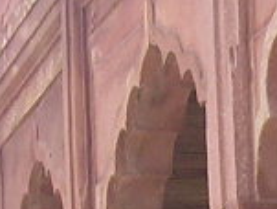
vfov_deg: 5.7
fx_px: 2061
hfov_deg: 7.6
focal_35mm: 257
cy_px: 394
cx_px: 372
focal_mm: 5.8
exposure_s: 1/328
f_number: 2.8
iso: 100
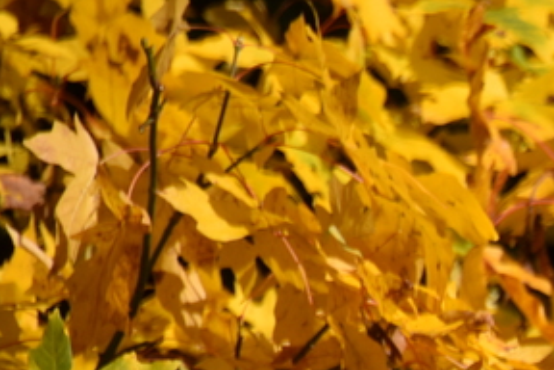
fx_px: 20496
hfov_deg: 1.5
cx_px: 1214
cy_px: 578
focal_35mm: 1332
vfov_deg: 1.0
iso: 180
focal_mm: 300
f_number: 5.6
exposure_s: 1/640
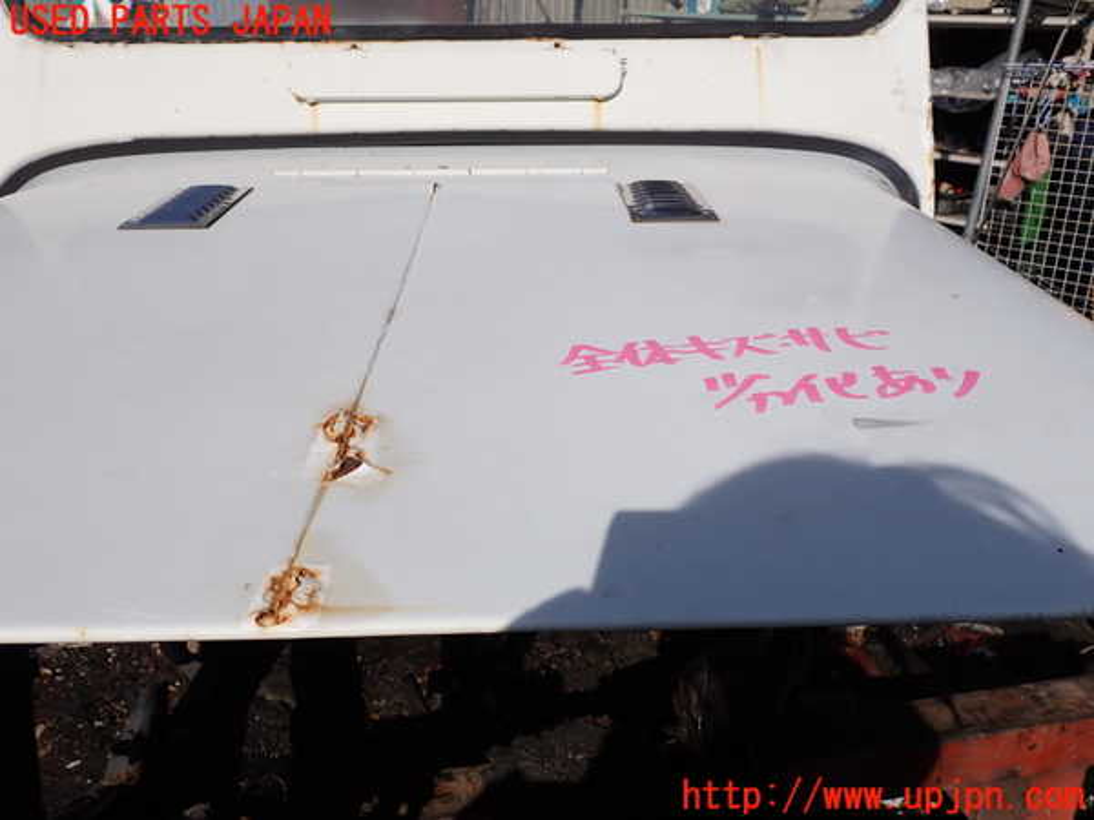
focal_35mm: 30
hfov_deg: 60.0
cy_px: 410
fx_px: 948
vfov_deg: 46.8
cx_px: 547
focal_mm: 5.4
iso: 100
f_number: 9
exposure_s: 1/320
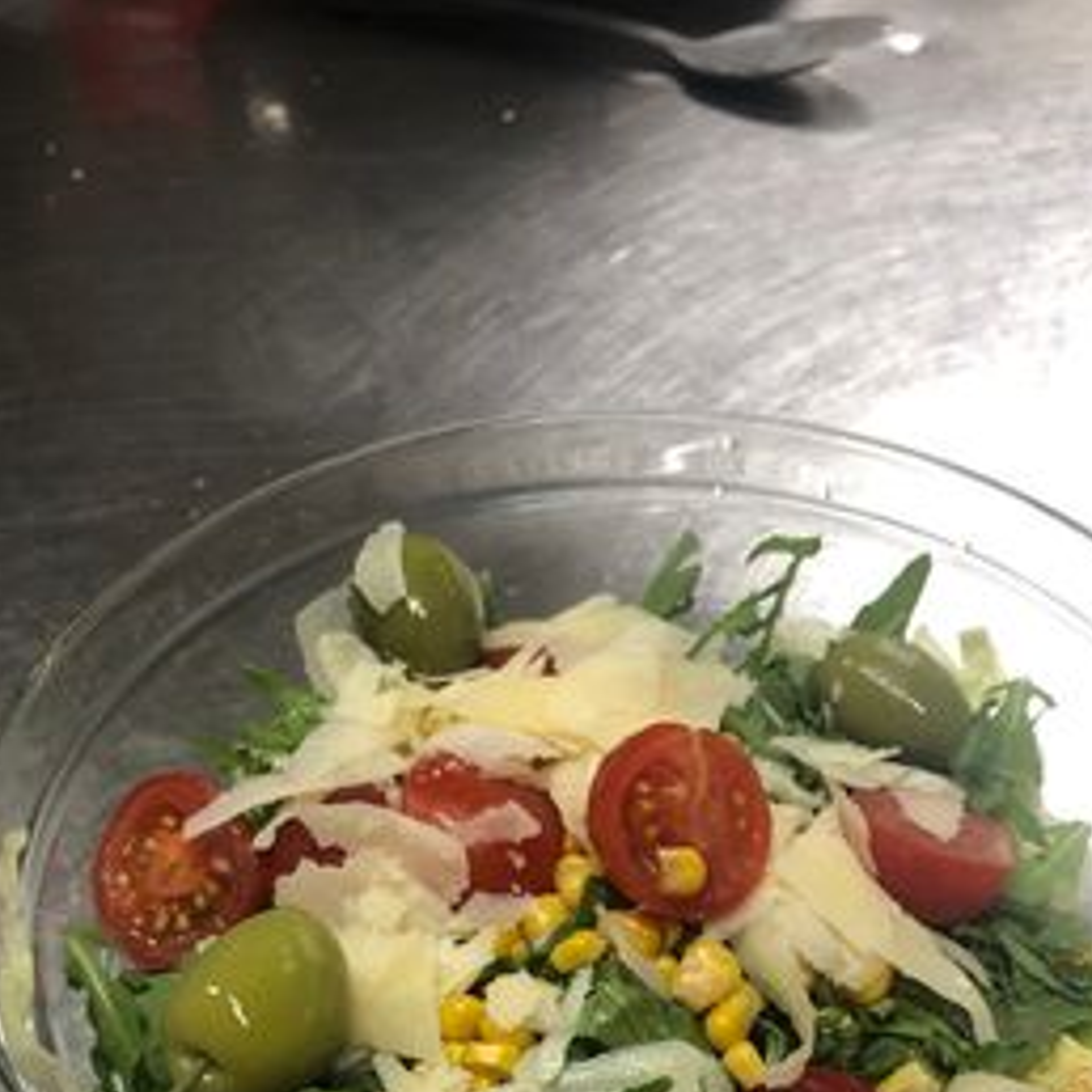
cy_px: 895
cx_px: 643
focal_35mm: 41
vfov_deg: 39.1
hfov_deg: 40.8
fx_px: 1463
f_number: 1.8
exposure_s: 1/25
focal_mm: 4
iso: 40
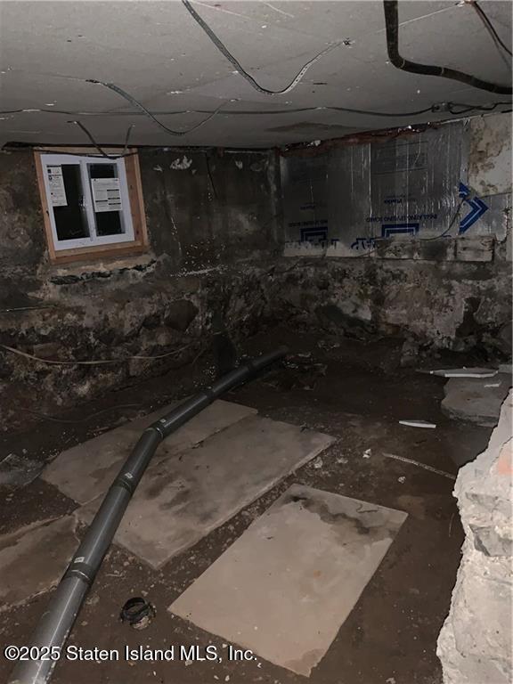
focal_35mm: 26
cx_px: 256
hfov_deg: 53.1
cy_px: 342
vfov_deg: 67.3
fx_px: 514
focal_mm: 4.25
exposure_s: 1/4
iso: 400
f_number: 1.8
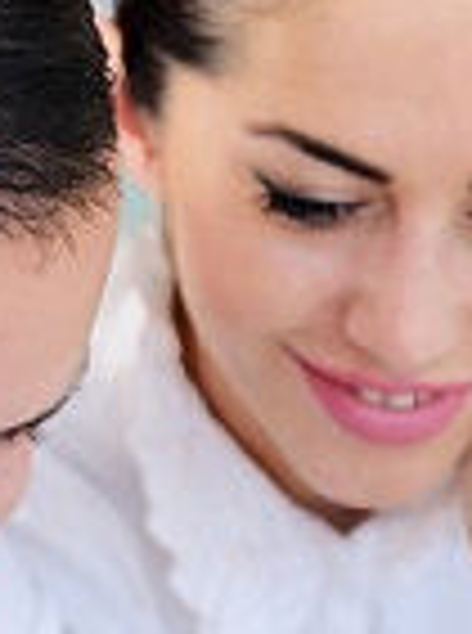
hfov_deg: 3.1
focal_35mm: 474
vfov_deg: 4.2
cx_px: -119
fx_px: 8657
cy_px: 791
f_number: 3.2
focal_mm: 102
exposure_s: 1/160
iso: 200
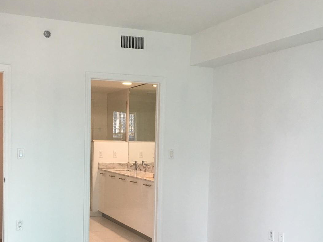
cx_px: 118
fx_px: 411
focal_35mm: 44
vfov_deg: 32.5
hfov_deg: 42.6
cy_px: 170
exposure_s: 1/30
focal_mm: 4.15
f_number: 2.2
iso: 25
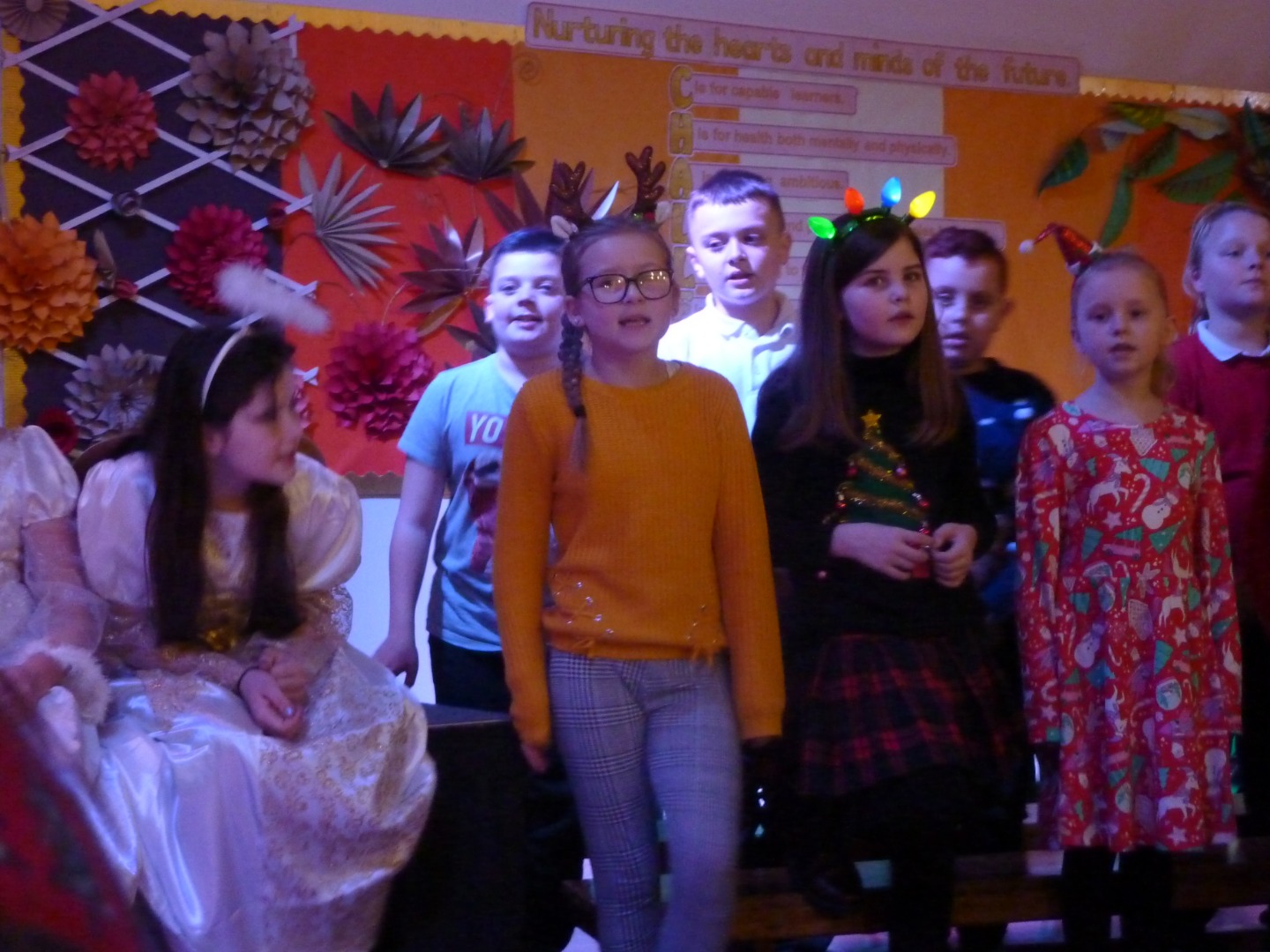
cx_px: 635
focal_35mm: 72
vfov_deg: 20.4
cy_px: 476
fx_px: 2642
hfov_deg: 27.0
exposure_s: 1/8
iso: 800
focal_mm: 11.9
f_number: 4.1
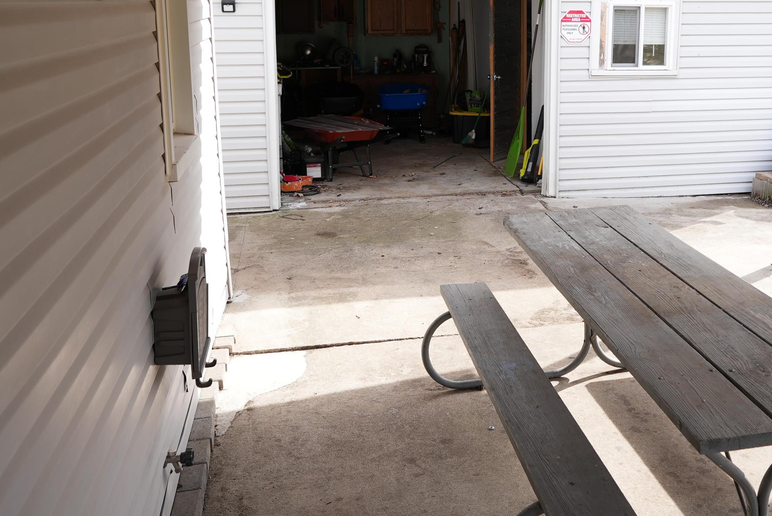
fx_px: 880
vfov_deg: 32.2
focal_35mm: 41
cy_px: 141
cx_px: 487
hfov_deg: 46.9
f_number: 4
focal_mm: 28
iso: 125
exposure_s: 1/160
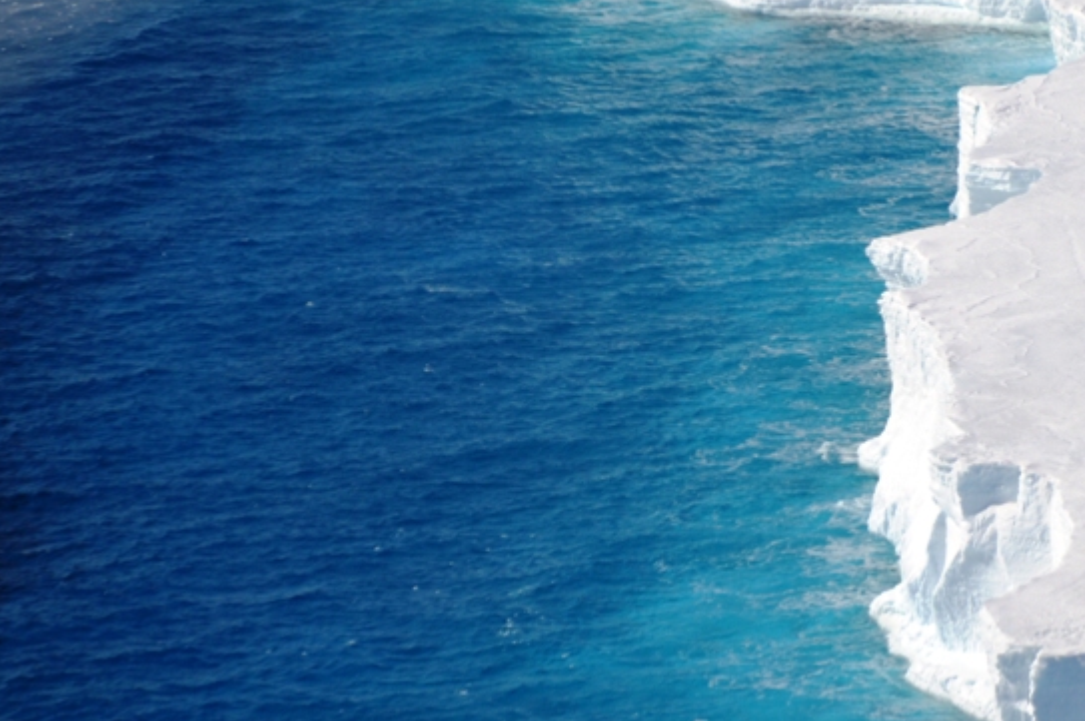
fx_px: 14517
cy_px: 162
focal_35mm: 482
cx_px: 1072
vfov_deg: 2.8
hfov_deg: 4.3
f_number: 5
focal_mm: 145
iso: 100
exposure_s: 1/1600
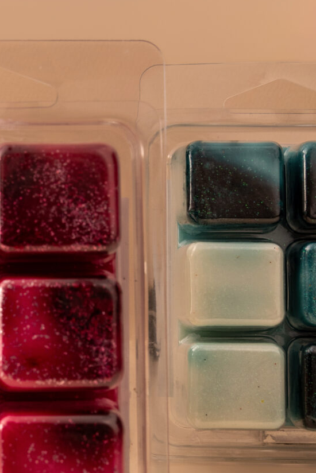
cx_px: -14
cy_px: 204
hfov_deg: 15.4
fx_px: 1144
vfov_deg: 23.4
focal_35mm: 87
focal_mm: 28
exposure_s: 1/200
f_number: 13
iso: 100
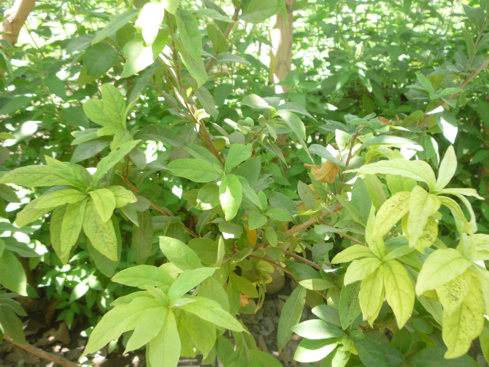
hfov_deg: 60.0
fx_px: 424
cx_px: 244
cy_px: 184
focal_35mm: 30
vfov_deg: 46.8
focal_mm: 5.2
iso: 100
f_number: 3.3
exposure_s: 1/50
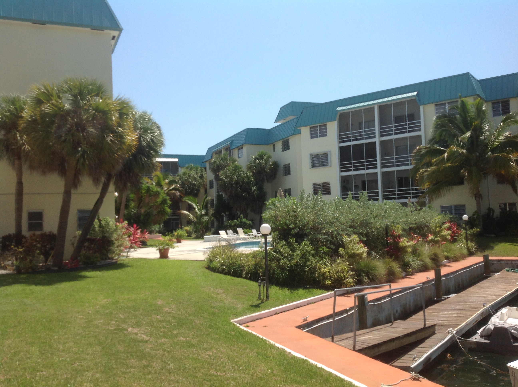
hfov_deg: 52.7
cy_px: 194
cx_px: 259
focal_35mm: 35
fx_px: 523
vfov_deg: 40.6
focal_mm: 4.28
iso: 50
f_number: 2.4
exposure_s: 1/2326
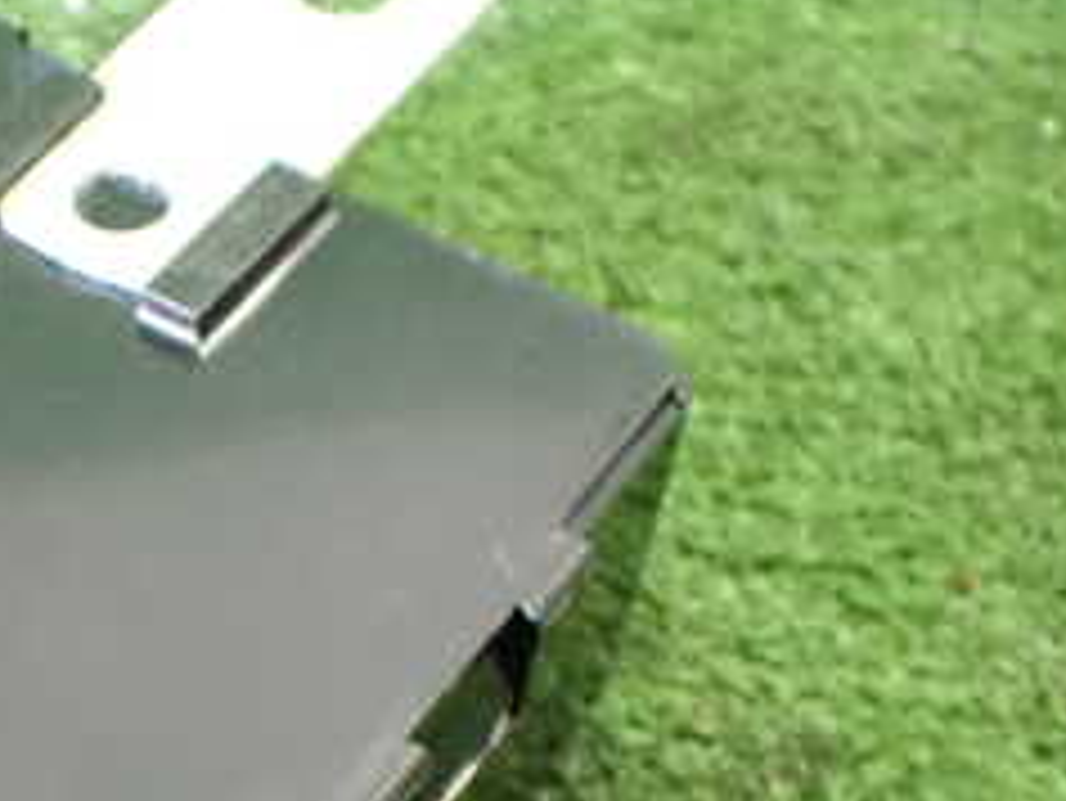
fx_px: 2342
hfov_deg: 24.3
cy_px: 666
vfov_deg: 19.2
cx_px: -45
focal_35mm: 76
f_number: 2.3
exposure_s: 1/30
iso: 1250
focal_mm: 5.4
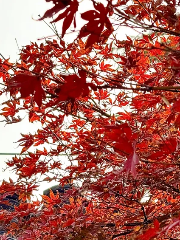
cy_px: 288
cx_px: 150
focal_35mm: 306
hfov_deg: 4.9
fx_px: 2121
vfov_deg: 6.4
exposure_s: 1/147
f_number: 2.8
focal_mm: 15.66
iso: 50
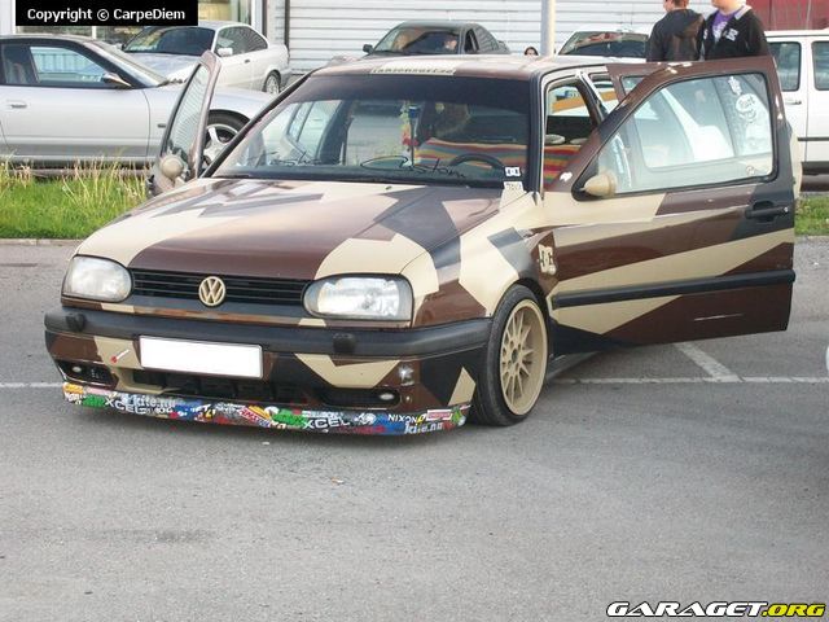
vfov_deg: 17.0
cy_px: 311
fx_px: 2084
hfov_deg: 22.5
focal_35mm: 87
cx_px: 414
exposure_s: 1/20
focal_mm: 14.3
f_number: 4.3
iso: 80
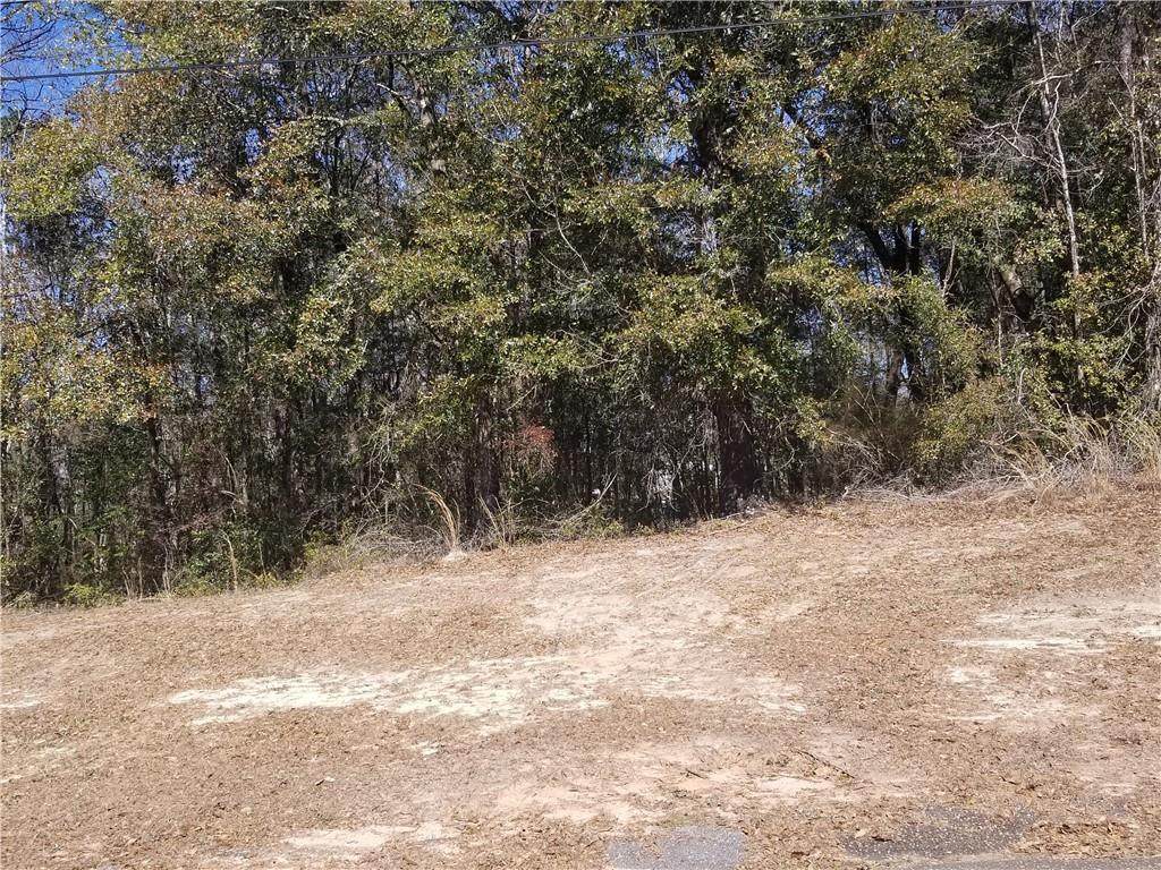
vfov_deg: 53.1
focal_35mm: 26
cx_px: 580
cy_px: 435
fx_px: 872
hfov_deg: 67.3
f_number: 1.7
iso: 50
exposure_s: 1/1818
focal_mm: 4.25
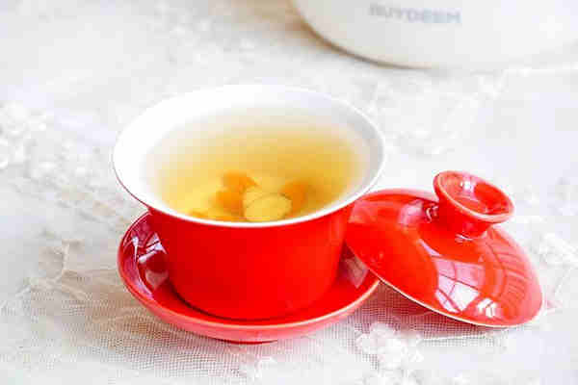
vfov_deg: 8.7
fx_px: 2529
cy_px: 192
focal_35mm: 158
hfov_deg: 13.0
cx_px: 289
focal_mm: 105
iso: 200
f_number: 8
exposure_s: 1/15
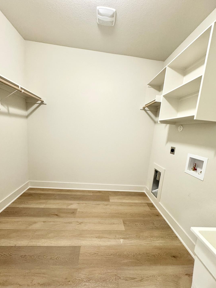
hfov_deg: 81.7
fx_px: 125
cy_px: 153
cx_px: 108
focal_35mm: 15
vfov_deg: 98.0
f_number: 2.2
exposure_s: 1/60
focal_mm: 2.22
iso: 320
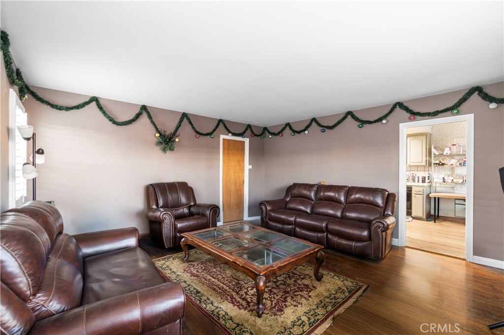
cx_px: 252
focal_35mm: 15
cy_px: 168
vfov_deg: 77.3
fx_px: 210
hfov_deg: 100.4
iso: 200
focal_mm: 10
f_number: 7.1
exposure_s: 1.6
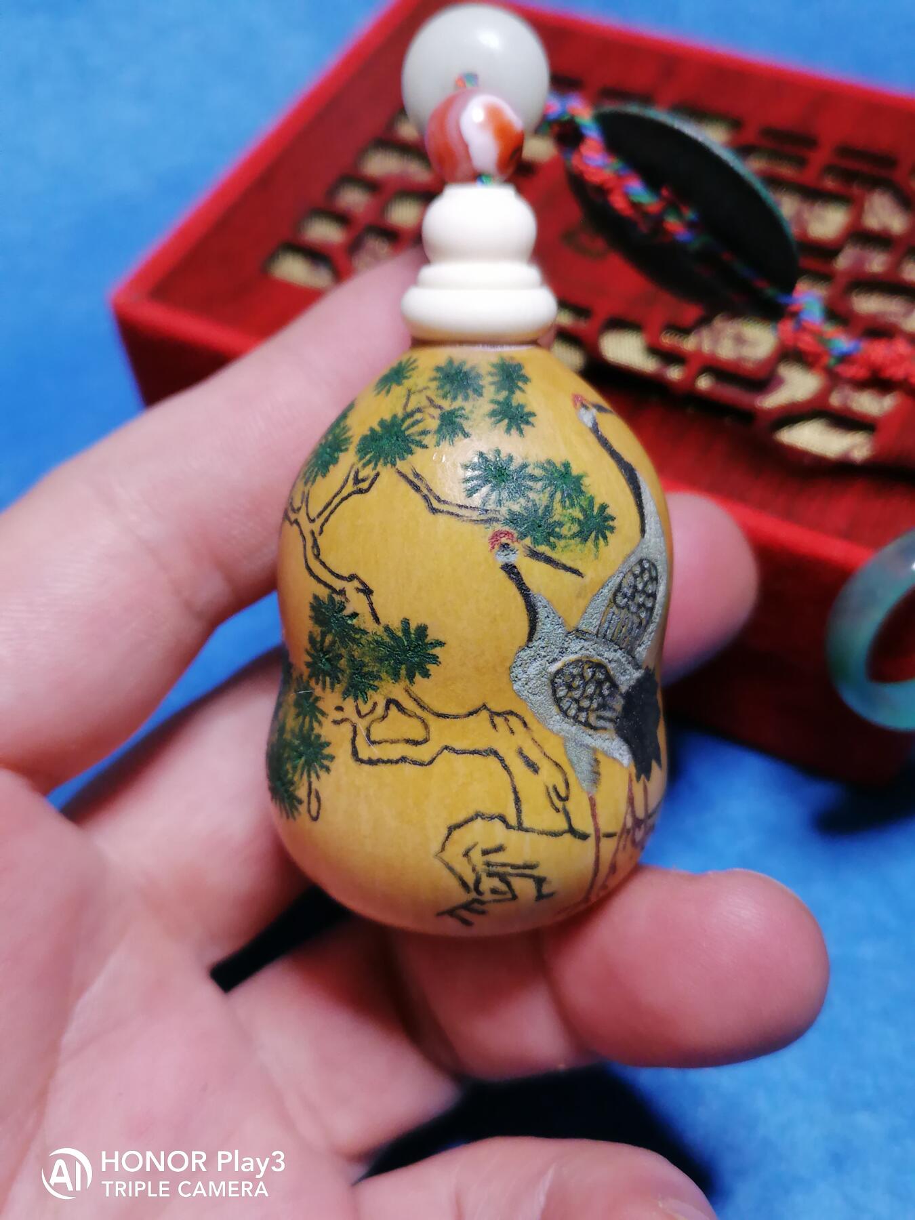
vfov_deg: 46.8
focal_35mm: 40
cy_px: 610
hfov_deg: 36.0
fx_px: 1410
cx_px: 458
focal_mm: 5.4
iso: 200
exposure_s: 1/33.3
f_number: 1.8
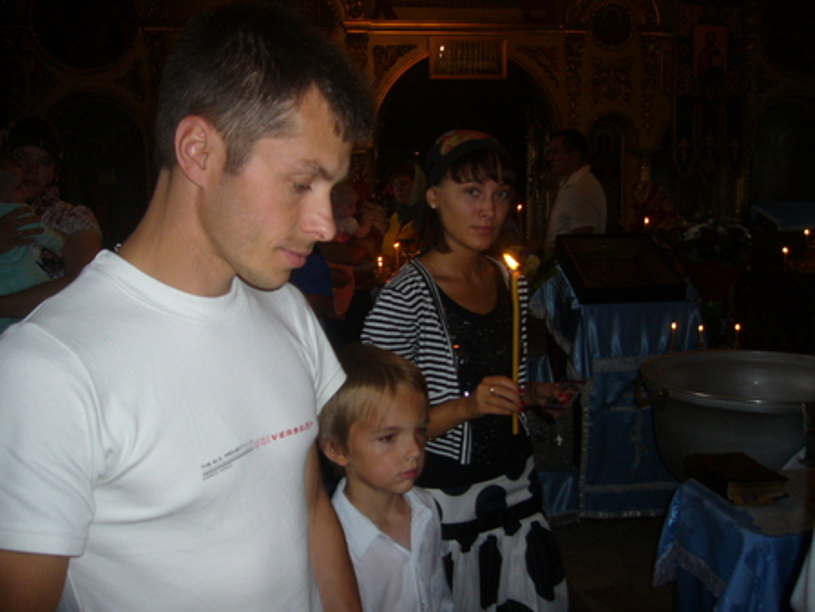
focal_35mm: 35
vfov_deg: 40.7
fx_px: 824
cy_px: 306
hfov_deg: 52.6
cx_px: 408
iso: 100
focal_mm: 5.8
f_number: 2.8
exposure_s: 1/60
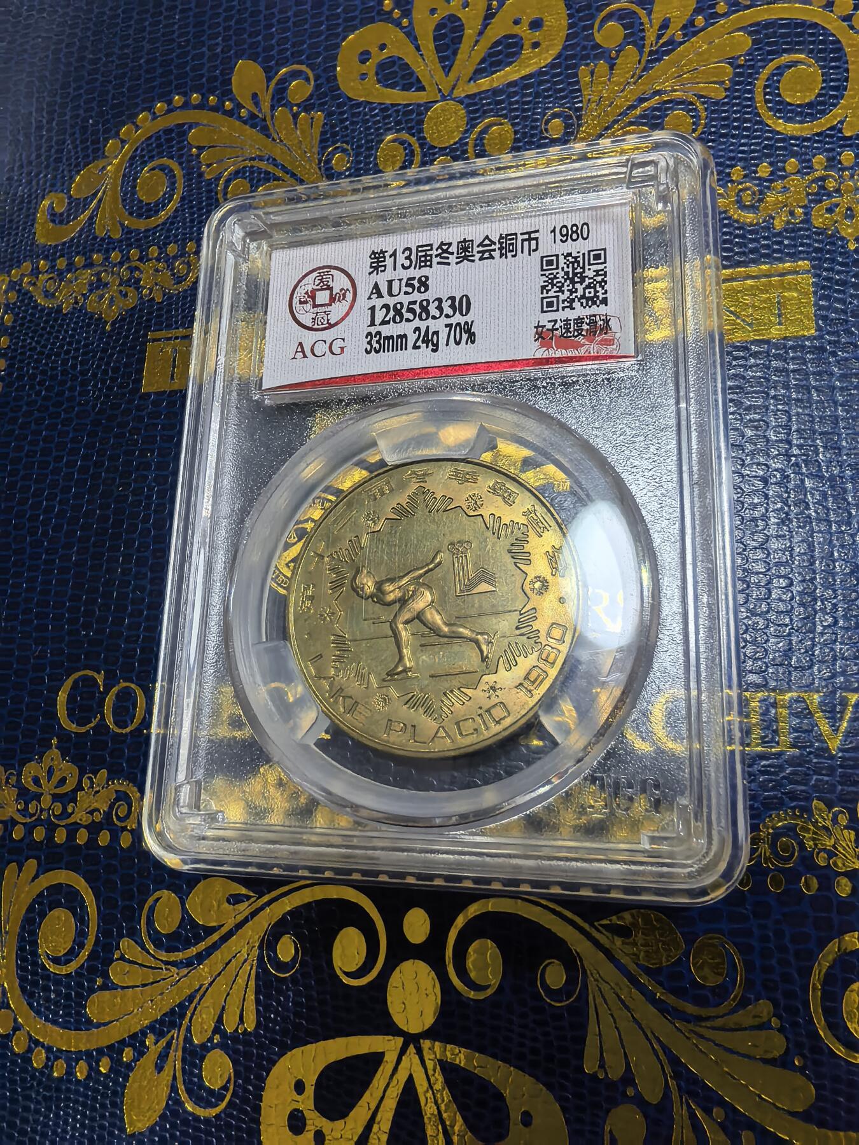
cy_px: 572
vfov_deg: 71.6
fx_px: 794
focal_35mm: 24
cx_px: 430
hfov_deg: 56.8
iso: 125
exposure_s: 1/33.3
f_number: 2.2
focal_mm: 1.68
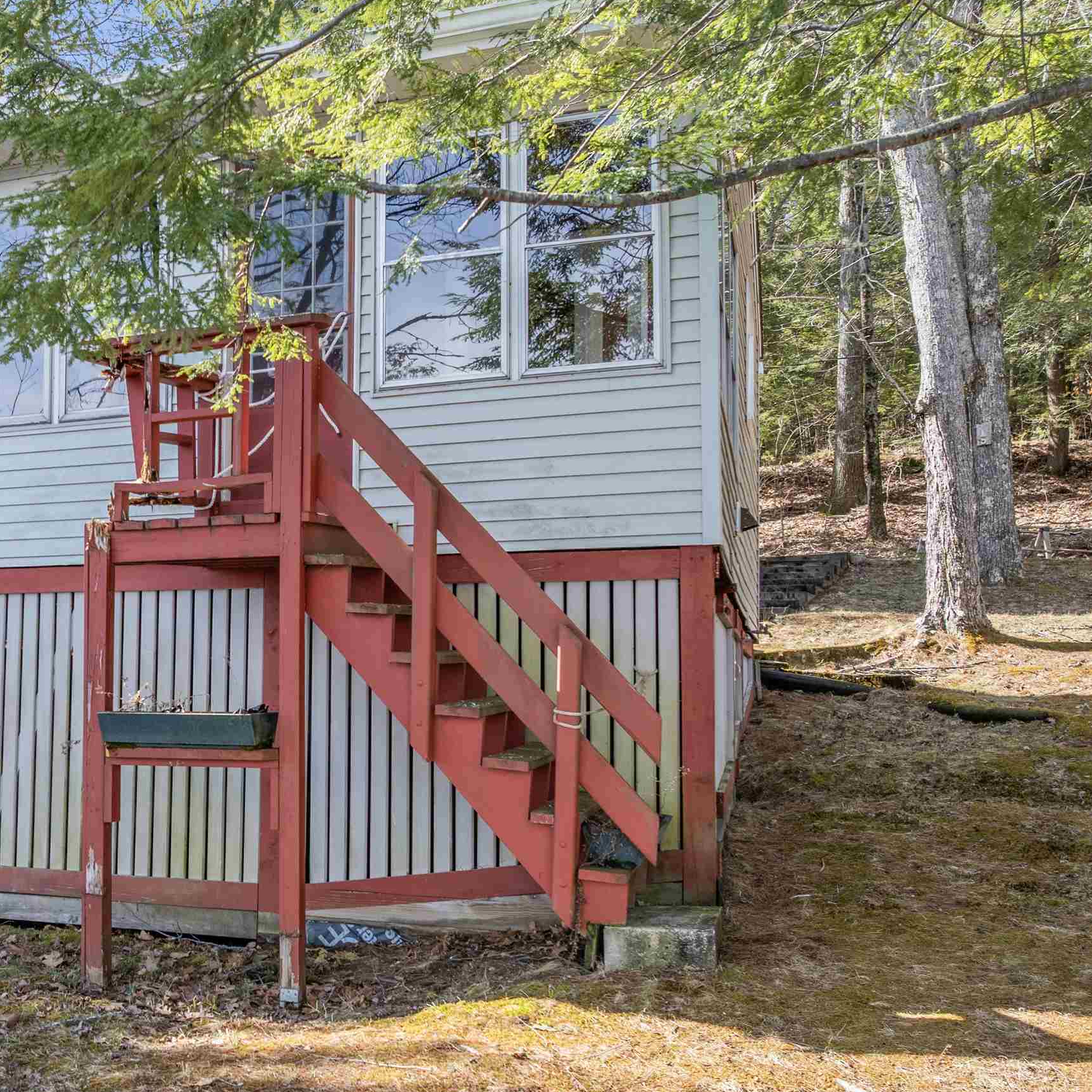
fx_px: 1356
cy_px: 638
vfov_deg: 43.7
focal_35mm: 38
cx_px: 203
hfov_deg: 41.8
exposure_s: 1/500
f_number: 2.8
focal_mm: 12.29
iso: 180
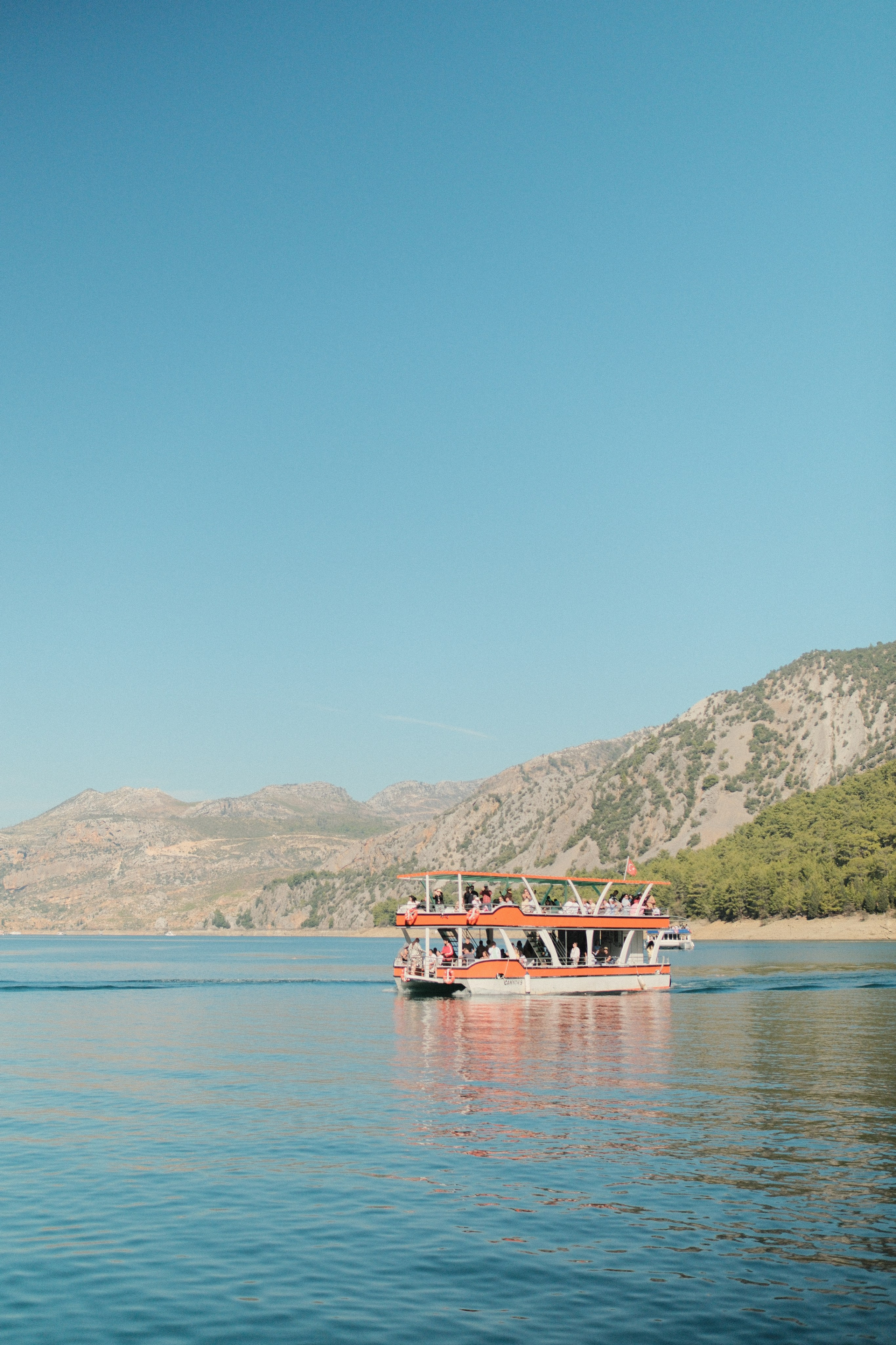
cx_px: 448
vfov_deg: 43.6
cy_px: 672
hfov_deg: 29.9
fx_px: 1680
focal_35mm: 45
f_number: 1.4
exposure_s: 1/200
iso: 640
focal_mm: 30
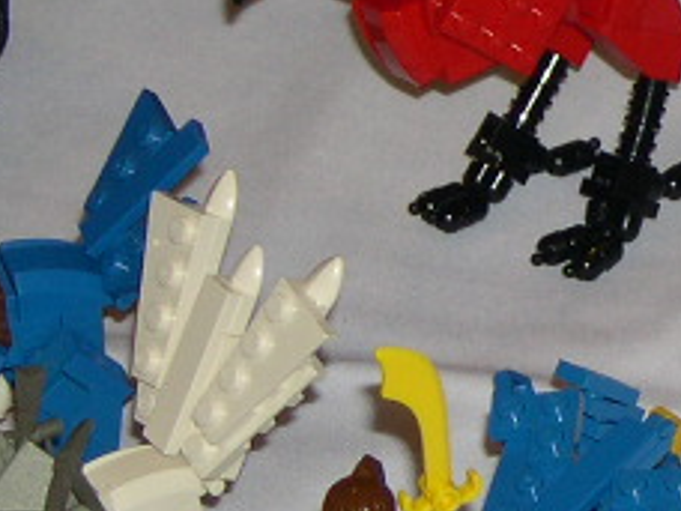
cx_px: 1081
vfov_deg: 5.8
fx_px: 5036
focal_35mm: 256
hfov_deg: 7.6
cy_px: 155
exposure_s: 1/60
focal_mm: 12.2
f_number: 3.4
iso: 100
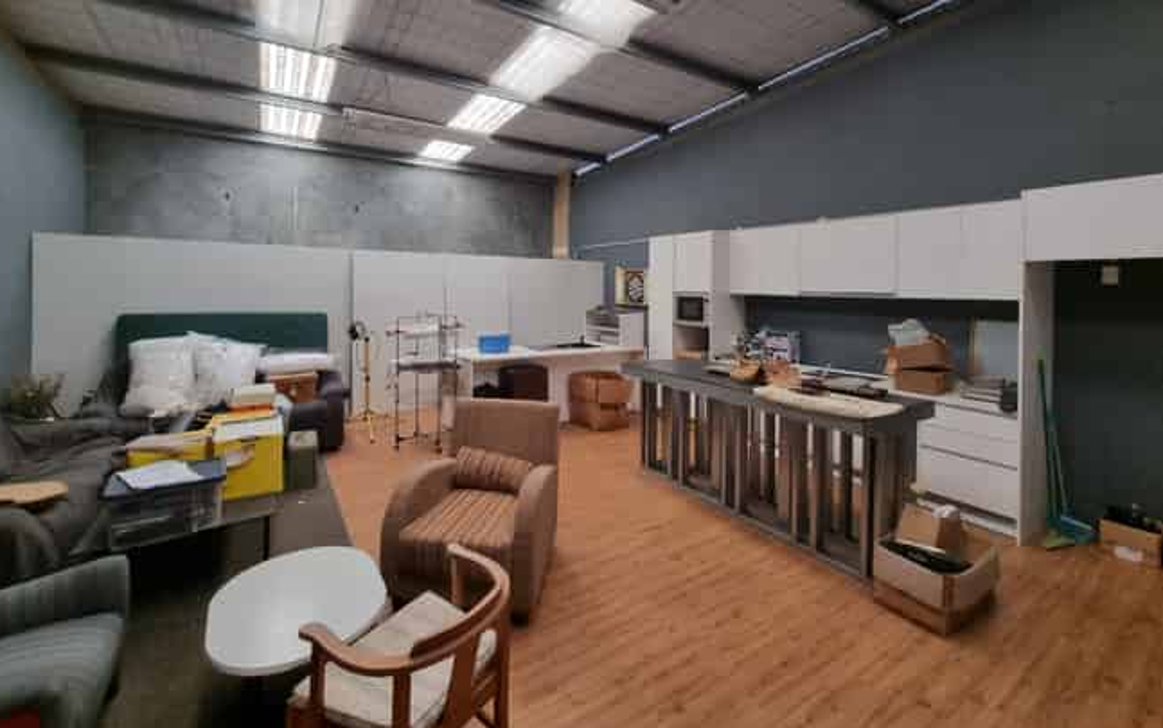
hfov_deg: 105.3
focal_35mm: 14
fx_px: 444
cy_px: 299
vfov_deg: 78.0
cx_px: 573
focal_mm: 2.2
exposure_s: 1/50
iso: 320
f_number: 2.2
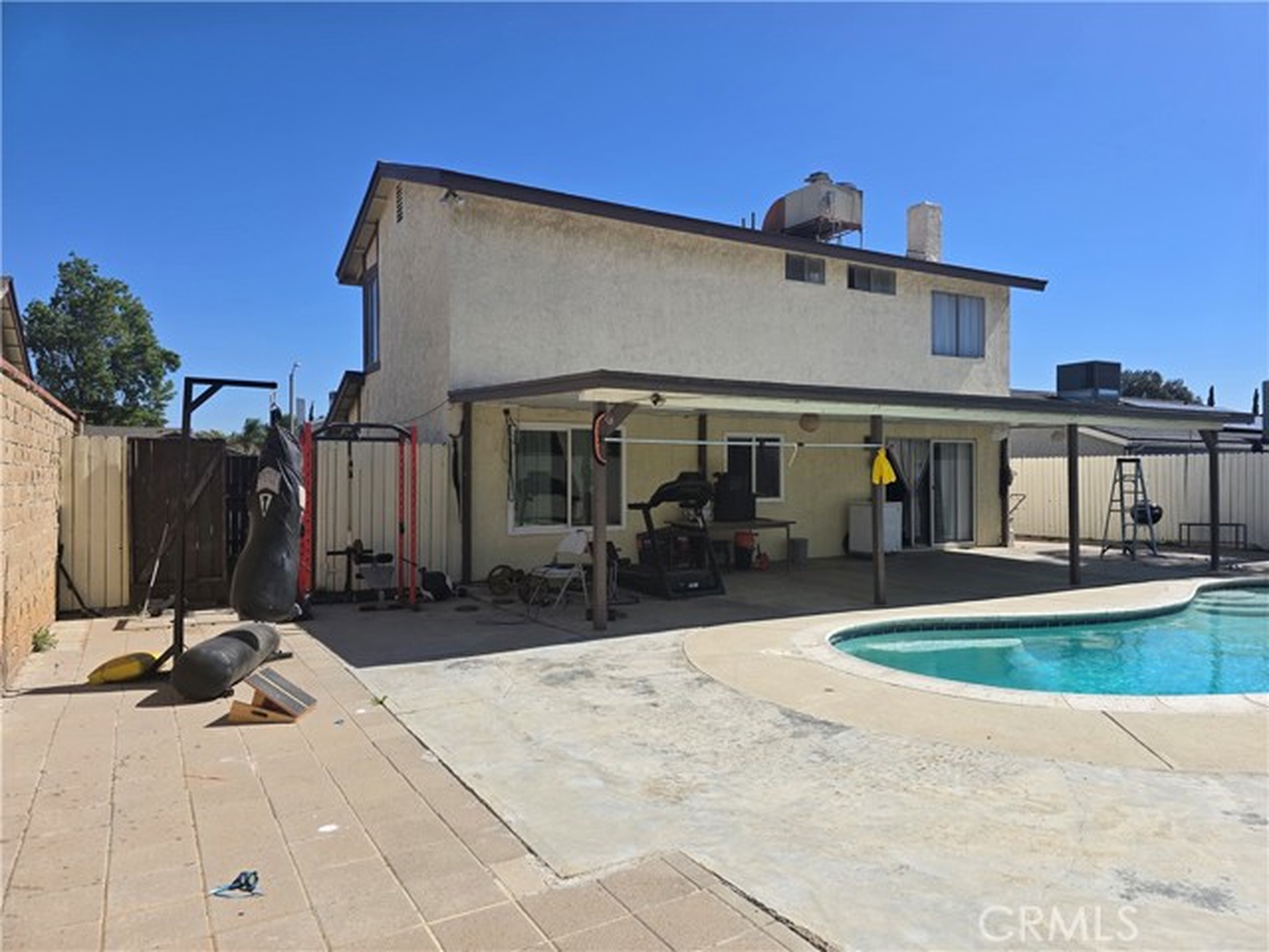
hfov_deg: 73.9
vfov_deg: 58.9
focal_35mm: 23
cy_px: 476
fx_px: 843
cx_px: 634
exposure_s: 1/1117
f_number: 1.7
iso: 12
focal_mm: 6.3
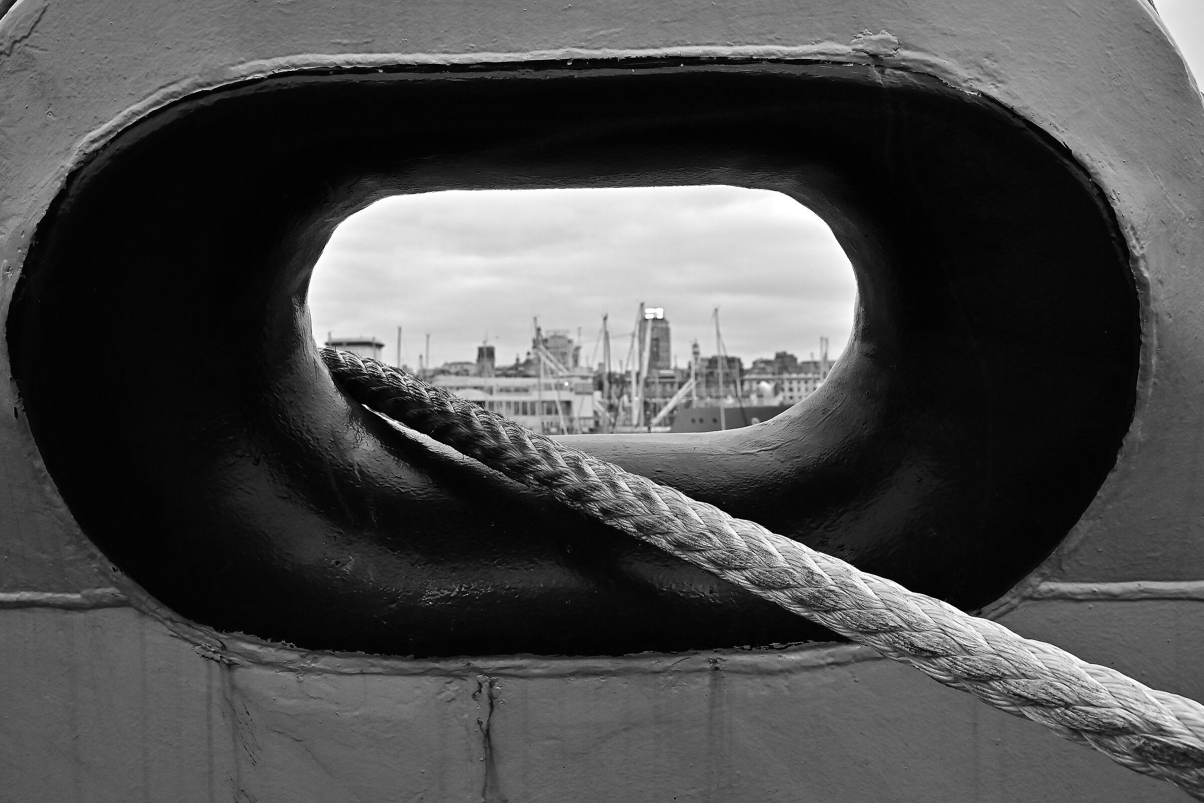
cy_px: 402
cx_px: 602
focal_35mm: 36
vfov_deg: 36.9
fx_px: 1204
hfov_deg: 53.1
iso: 800
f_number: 7.1
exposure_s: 1/100
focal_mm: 24
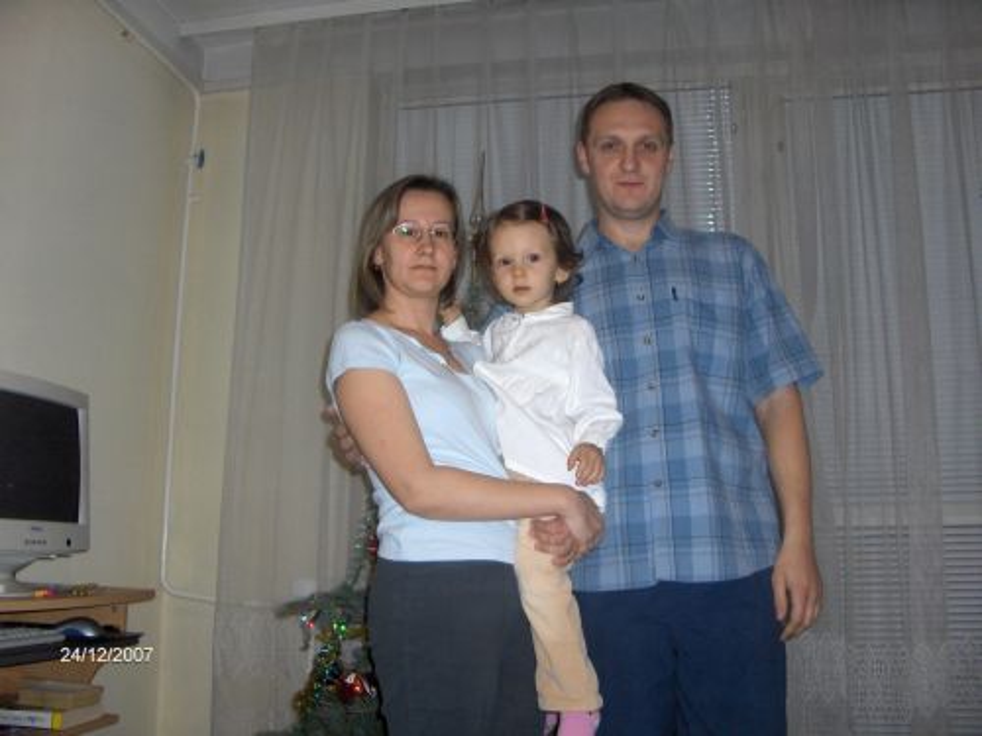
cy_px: 368
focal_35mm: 35
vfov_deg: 40.7
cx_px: 491
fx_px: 993
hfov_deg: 52.6
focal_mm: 5.8
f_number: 2.6
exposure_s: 1/60
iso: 100
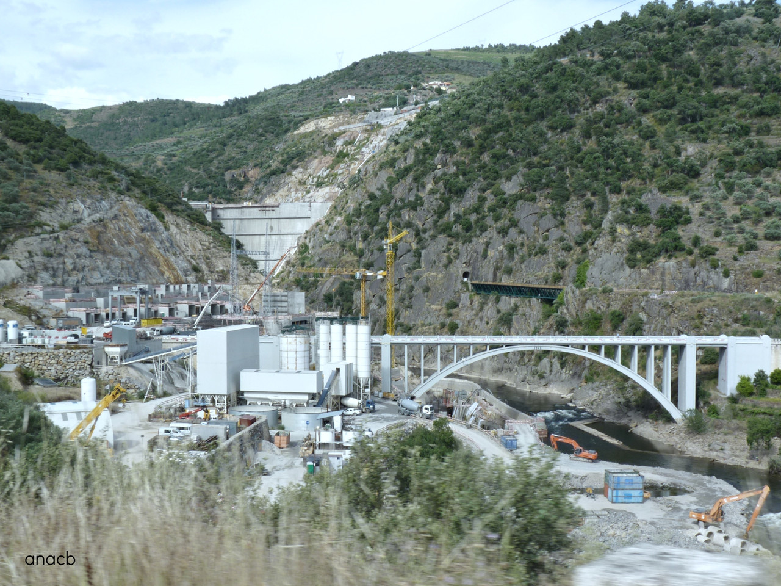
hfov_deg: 46.8
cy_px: 293
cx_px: 390
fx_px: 902
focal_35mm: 40
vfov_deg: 36.0
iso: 80
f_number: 5.6
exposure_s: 1/250
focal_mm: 7.1
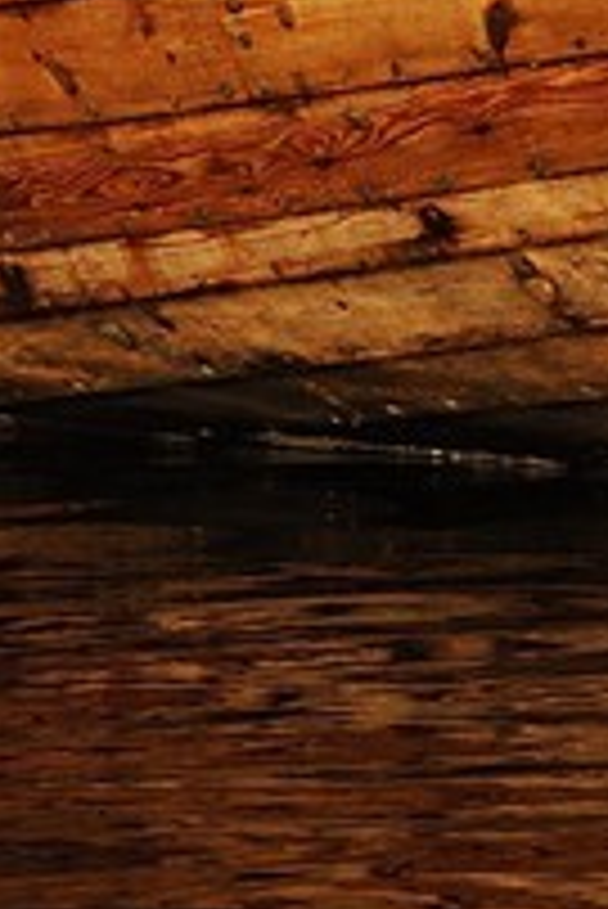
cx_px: 2027
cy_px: -2066
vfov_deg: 4.4
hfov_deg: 3.0
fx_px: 11203
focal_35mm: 443
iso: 200
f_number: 13
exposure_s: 1/160
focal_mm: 56
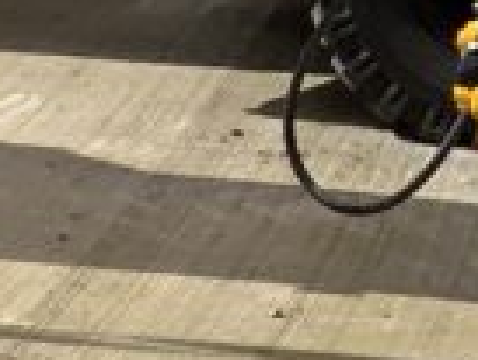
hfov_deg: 8.0
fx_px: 2985
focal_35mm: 216
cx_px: -876
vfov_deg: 6.3
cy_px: 1104
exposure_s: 1/2227
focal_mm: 3
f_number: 1.8
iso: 20
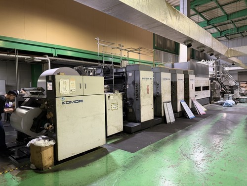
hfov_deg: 71.6
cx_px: 124
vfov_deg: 56.8
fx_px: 171
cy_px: 93
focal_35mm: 24
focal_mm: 6.76
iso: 200
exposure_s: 1/50
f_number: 1.78
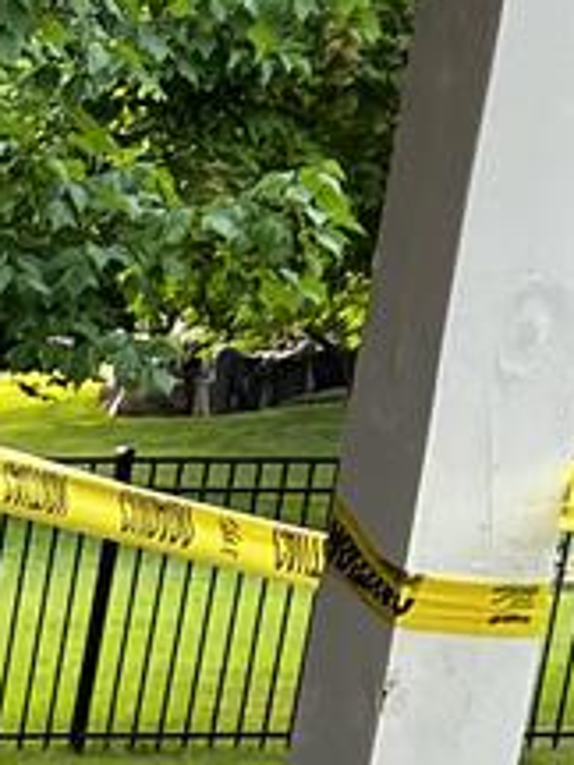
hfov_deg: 5.7
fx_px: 4267
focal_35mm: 193
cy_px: 2107
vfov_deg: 8.8
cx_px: -2250
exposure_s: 1/121
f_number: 1.5
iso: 64
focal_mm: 5.7
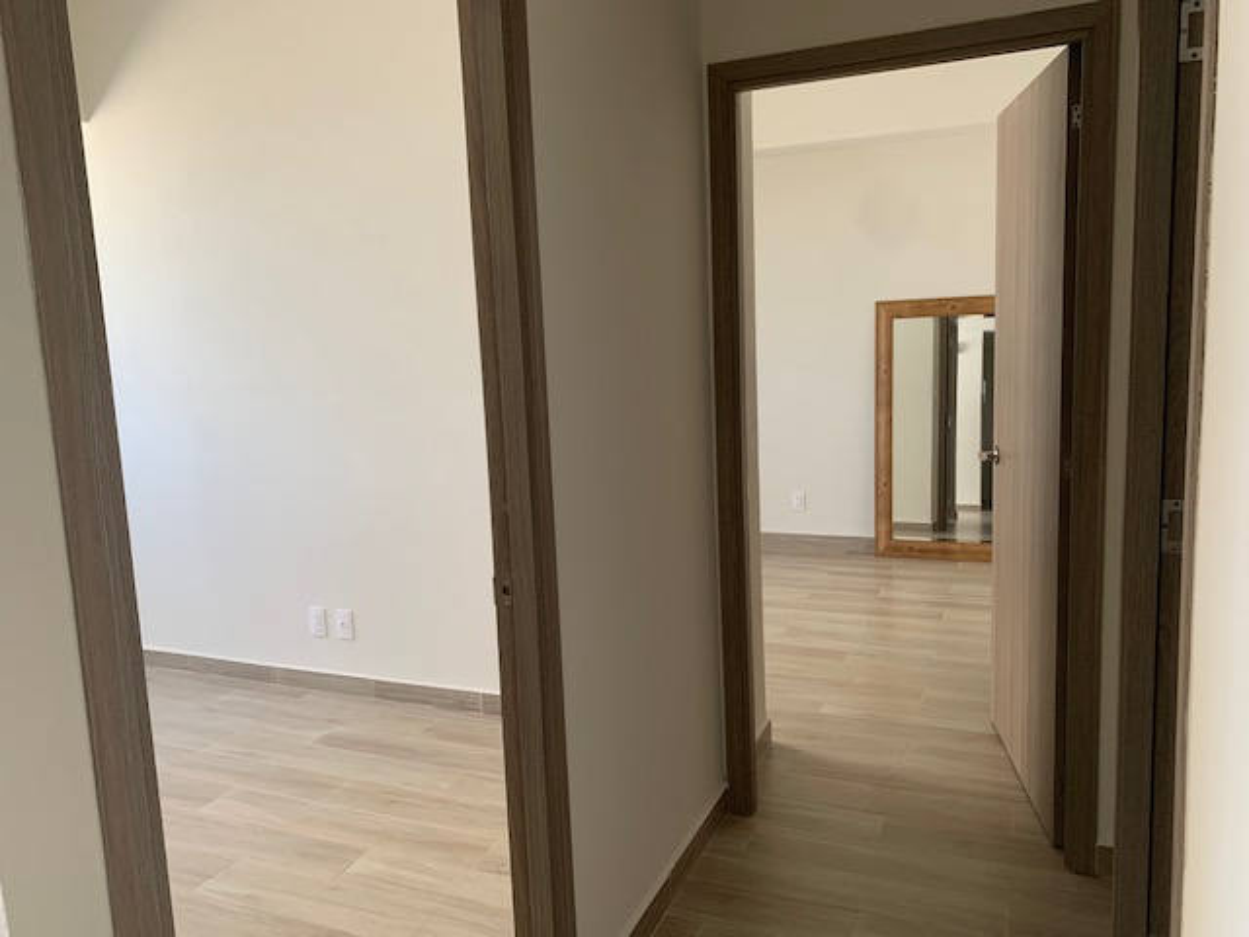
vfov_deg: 53.1
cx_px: 624
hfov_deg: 67.3
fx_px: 938
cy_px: 468
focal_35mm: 26
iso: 50
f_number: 1.8
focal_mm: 4.25
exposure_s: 1/121
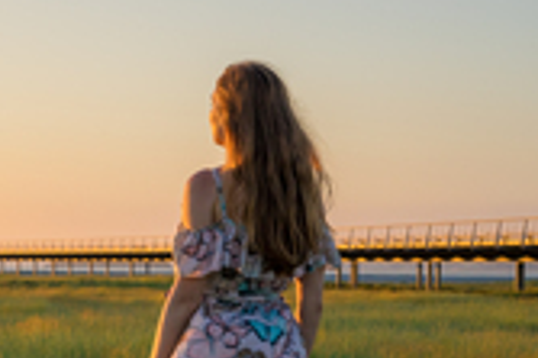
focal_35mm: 113
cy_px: 295
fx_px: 1687
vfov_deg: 12.0
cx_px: -61
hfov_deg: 17.5
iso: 400
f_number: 7.1
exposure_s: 1/320
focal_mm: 41
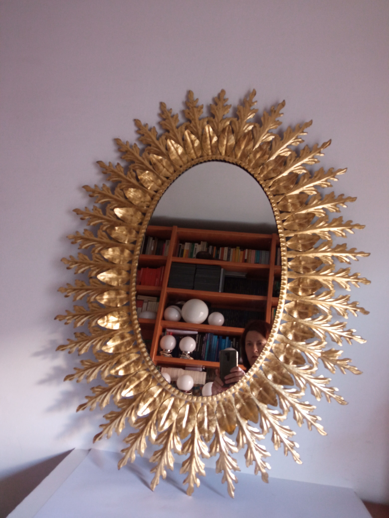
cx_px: 194
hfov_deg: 51.4
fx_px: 405
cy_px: 259
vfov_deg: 65.3
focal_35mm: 27
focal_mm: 3.79
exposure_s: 1/20
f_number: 2.2
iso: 930
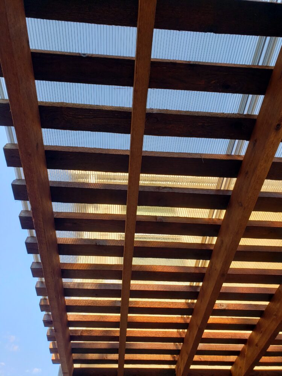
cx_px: 141
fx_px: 282
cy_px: 188
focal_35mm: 26
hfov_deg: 53.1
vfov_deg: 67.3
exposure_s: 1/253
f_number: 2.4
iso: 50
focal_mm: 4.3
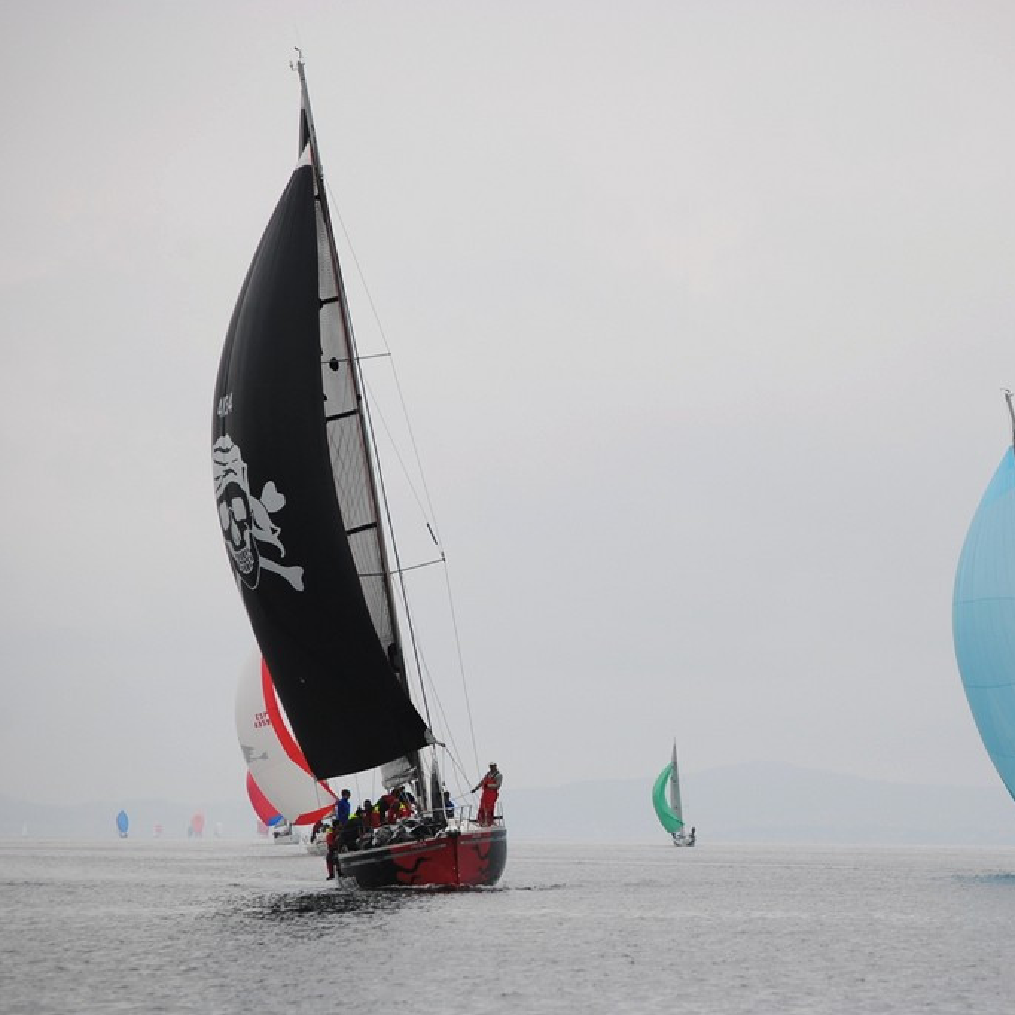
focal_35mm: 230
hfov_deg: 7.6
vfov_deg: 7.6
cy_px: 508
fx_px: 7630
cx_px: 761
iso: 100
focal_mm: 120
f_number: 5.6
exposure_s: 1/500
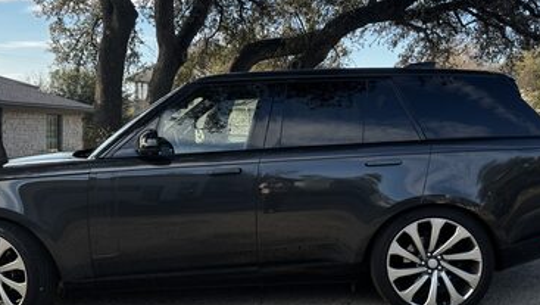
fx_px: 530
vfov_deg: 32.0
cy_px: 184
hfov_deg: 54.0
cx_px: 257
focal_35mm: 37
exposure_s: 1/588
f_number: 1.78
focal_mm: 6.76
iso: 80
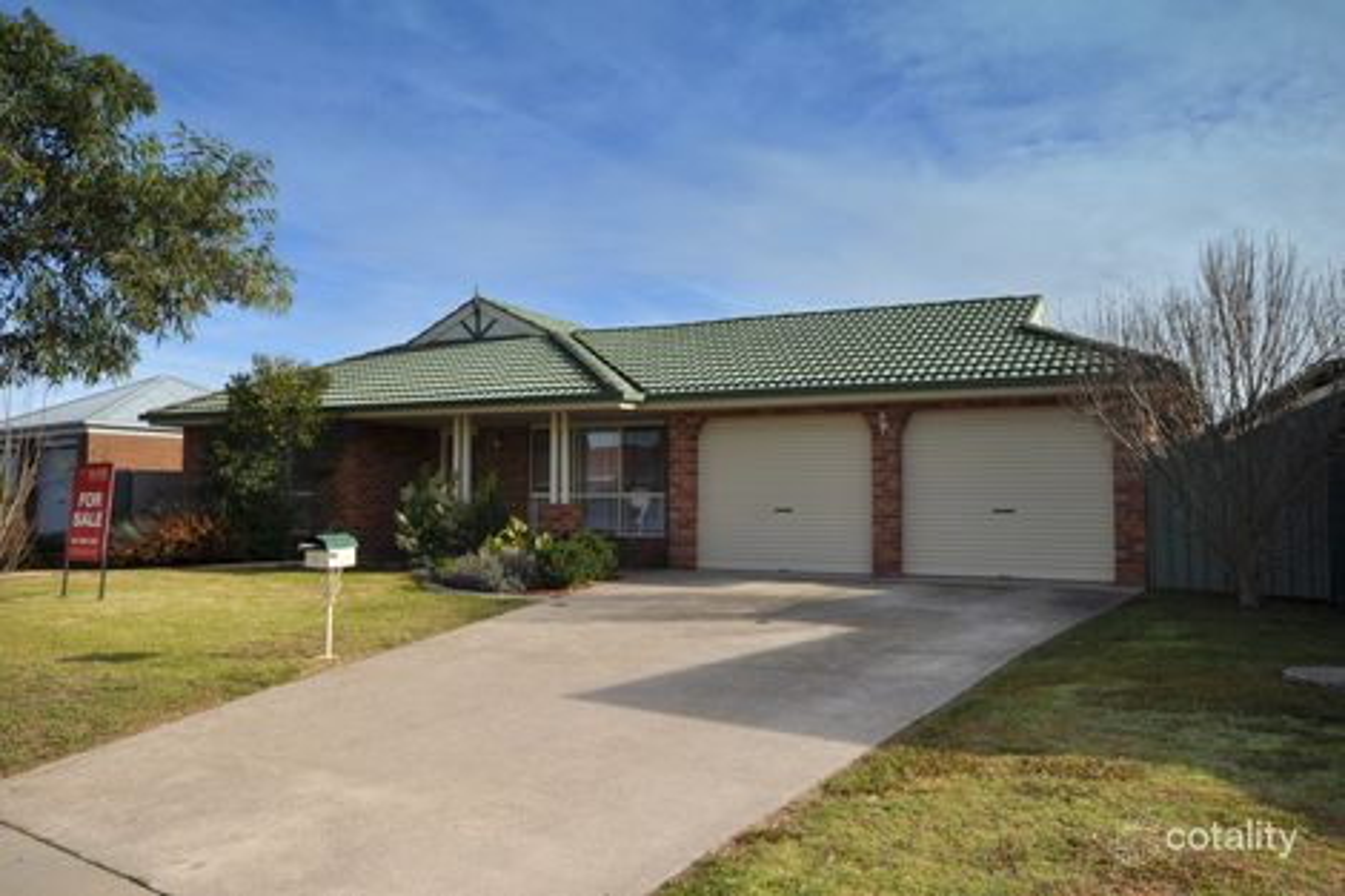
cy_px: 448
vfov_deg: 43.6
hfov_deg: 61.9
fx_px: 1120
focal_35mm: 30
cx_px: 672
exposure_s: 1/200
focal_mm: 20
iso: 200
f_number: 13
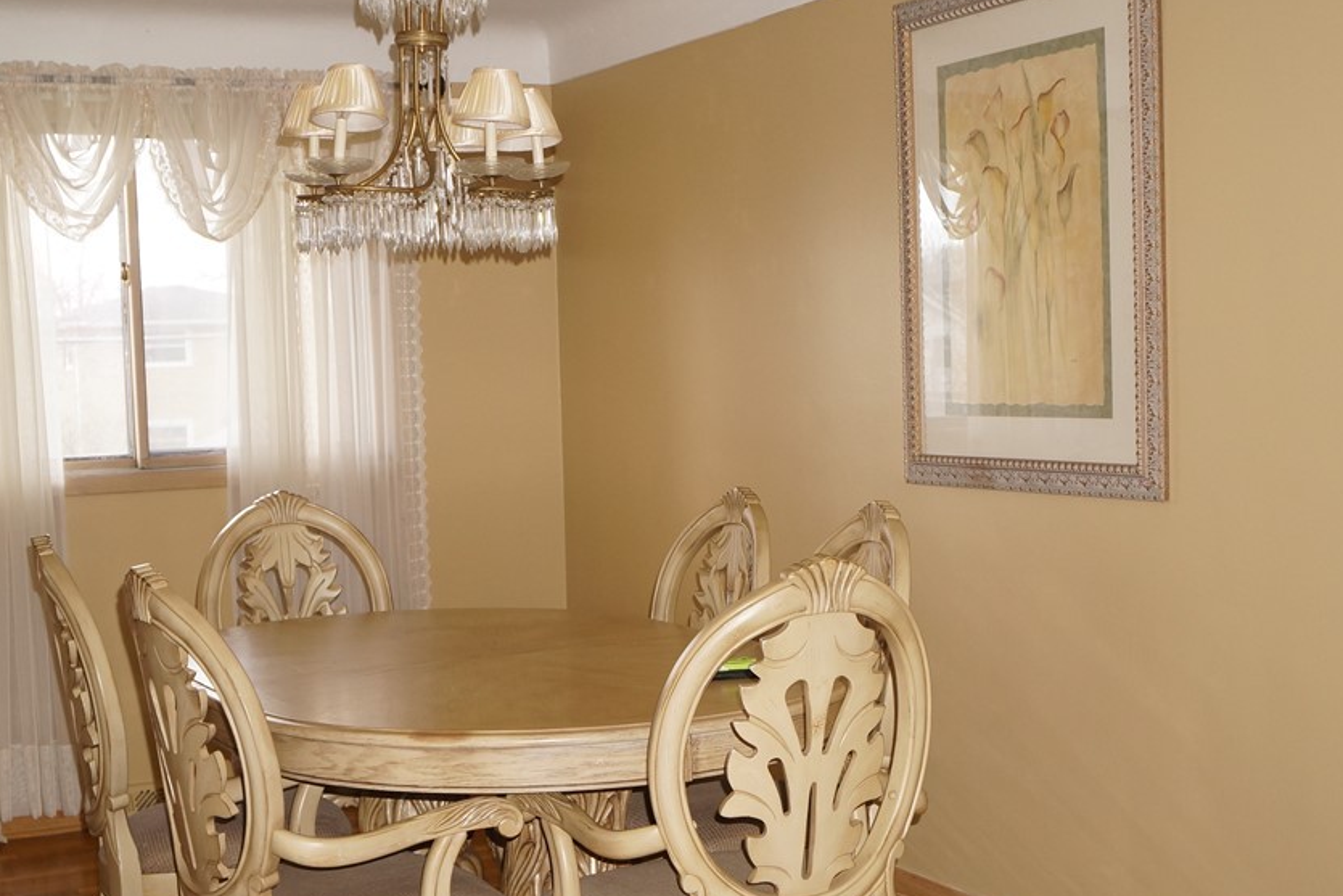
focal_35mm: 53
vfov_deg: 25.7
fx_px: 1964
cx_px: 657
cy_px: 470
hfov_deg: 37.7
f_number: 4
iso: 640
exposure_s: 1/60
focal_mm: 27
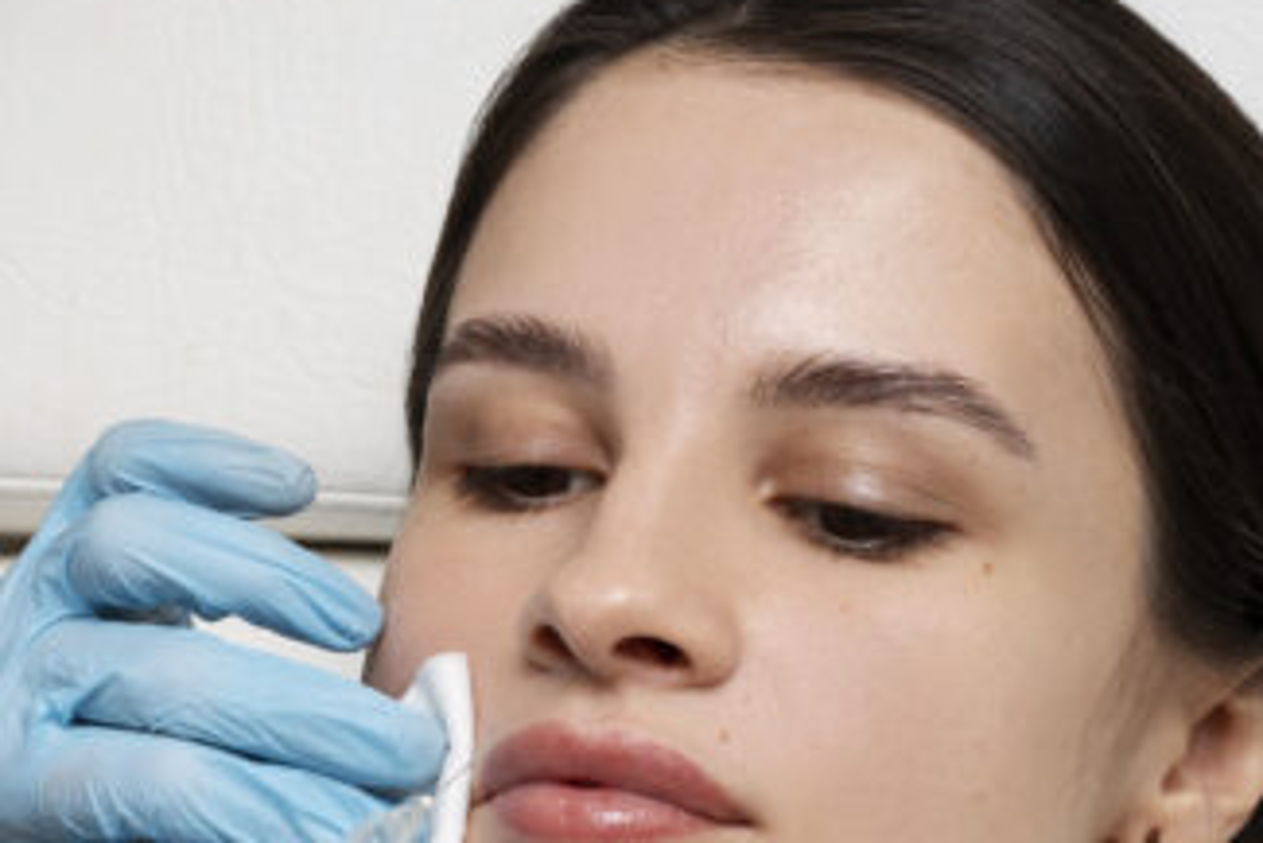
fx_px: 4563
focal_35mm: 130
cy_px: 719
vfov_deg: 10.5
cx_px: 218
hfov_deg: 15.6
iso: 500
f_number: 8
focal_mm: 55
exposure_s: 1/125
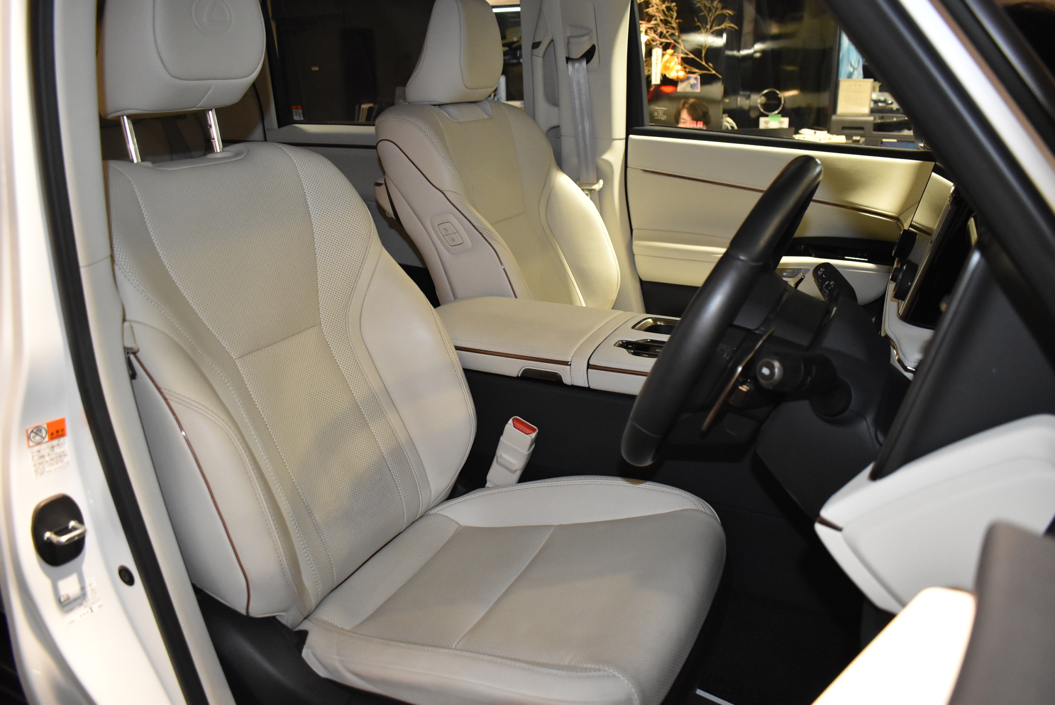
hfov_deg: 67.3
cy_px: 352
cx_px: 528
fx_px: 792
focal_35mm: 27
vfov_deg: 48.0
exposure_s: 1/60
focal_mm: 18
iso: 2500
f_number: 4
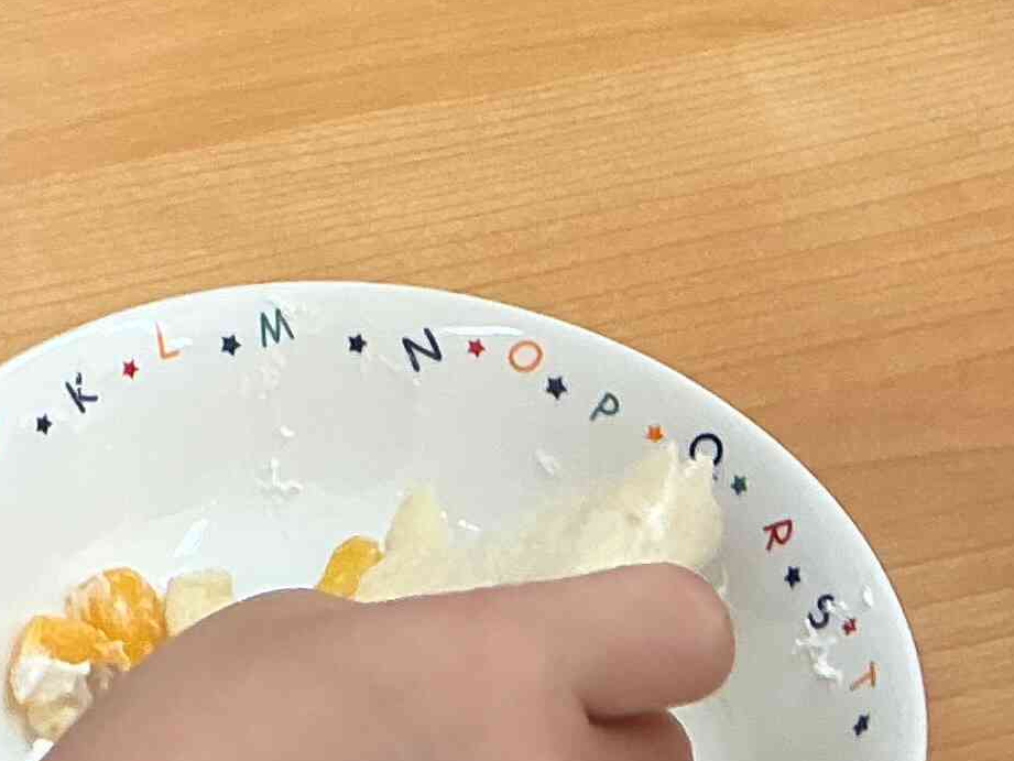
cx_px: 184
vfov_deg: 10.6
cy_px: -800
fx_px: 3721
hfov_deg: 15.4
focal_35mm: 127
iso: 40
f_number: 1.8
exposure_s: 1/60
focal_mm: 3
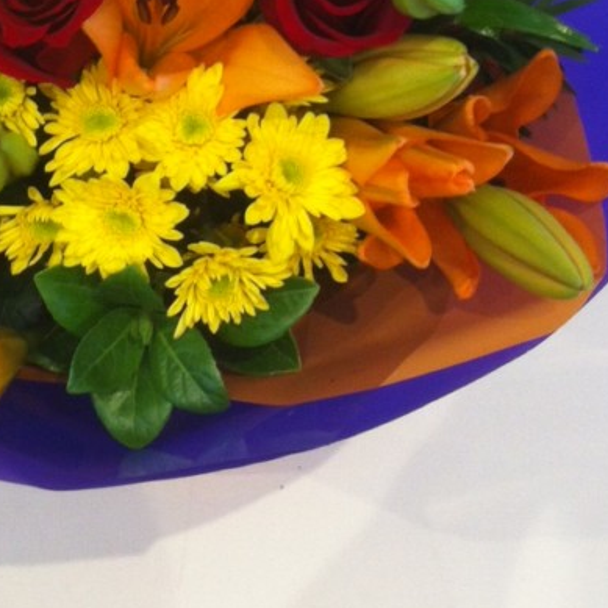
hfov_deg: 20.3
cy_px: 77
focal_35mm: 85
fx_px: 1689
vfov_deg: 20.1
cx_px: 178
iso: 100
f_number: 2.8
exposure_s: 1/15
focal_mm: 3.85
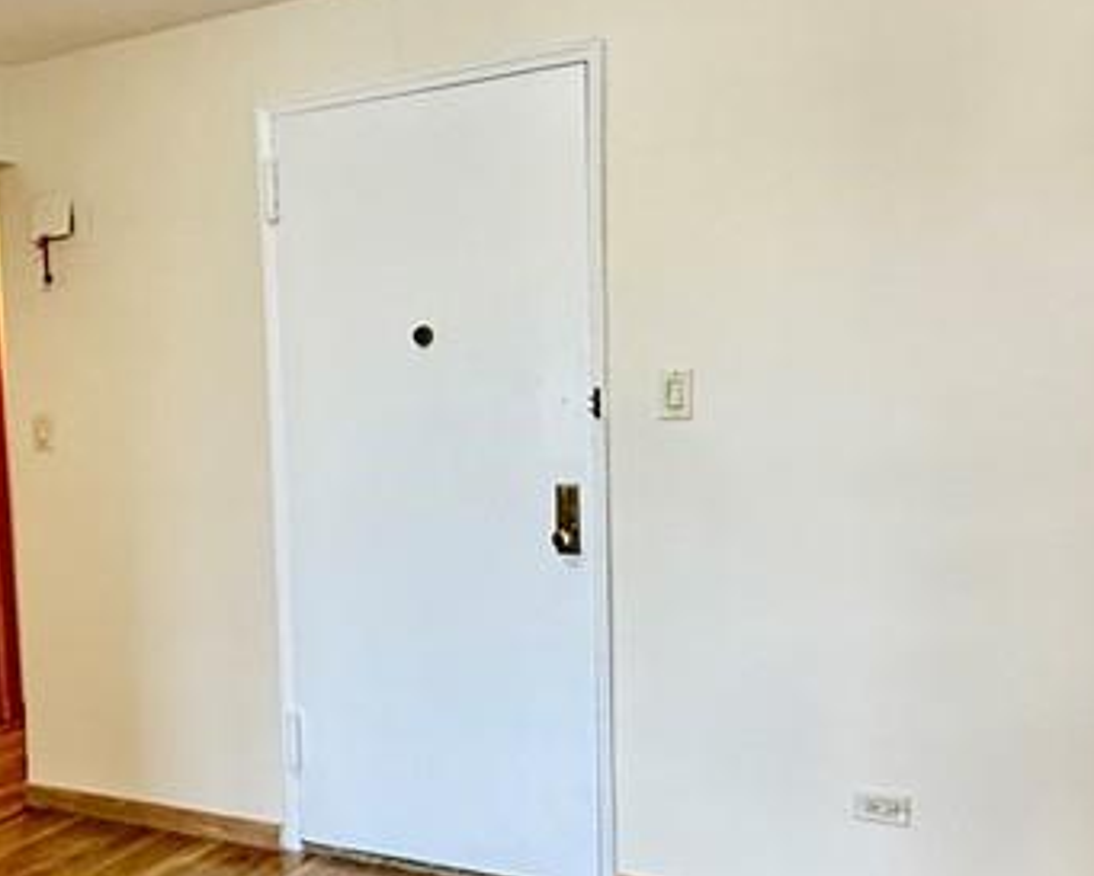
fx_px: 1328
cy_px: 523
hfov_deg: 43.1
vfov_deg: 36.4
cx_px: 253
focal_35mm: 41
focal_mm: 2.22
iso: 200
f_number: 2.2
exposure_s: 1/60
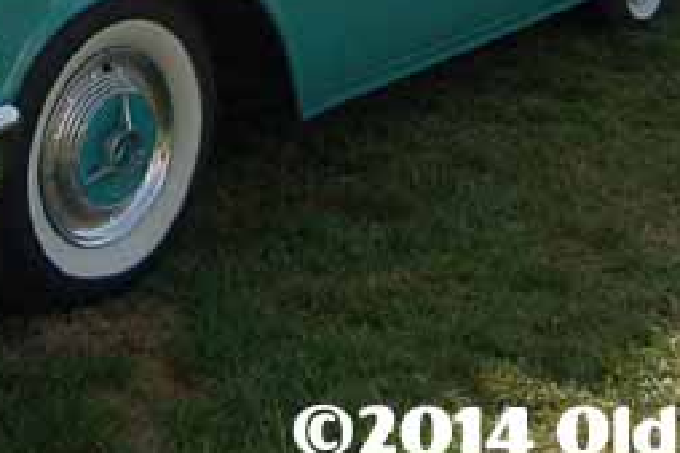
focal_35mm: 75
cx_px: 175
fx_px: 1416
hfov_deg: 26.7
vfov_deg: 17.1
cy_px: -130
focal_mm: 18
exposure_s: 1/1600
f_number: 3.5
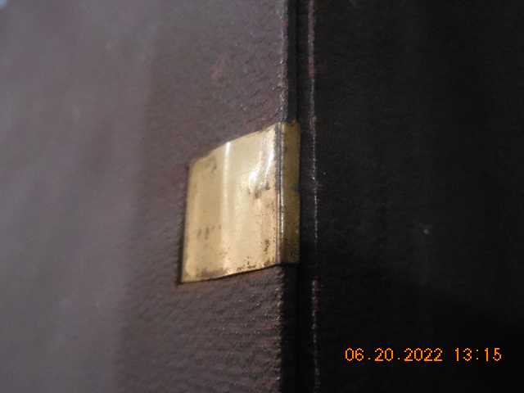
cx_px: 262
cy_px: 196
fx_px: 439
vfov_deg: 48.2
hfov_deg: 61.7
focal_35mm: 29
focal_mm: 5.2
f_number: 4
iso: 1600
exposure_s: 1/60
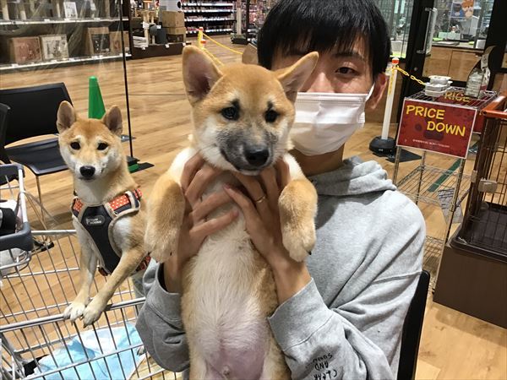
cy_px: 190
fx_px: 454
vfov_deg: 45.4
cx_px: 254
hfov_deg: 58.4
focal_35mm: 31
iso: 64
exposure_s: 1/30
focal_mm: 3.3
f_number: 2.4
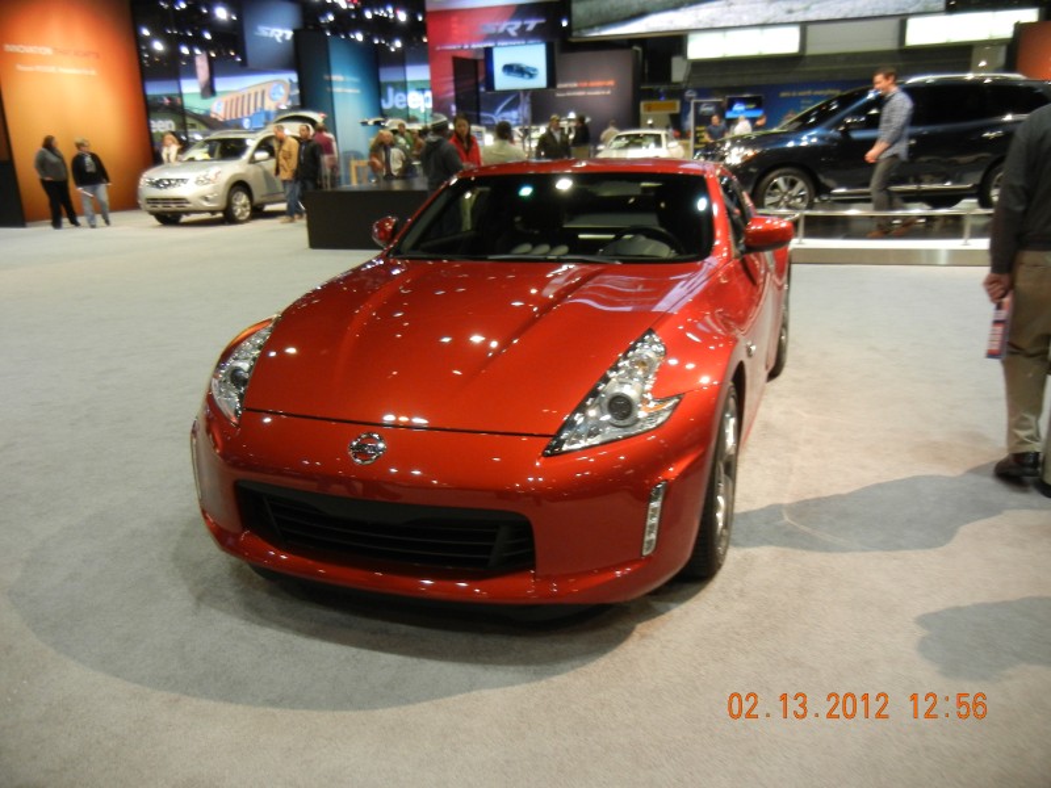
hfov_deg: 60.0
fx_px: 911
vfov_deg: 46.8
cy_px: 394
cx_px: 526
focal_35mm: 30
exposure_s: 1/53
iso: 400
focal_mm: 5.4
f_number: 3.5
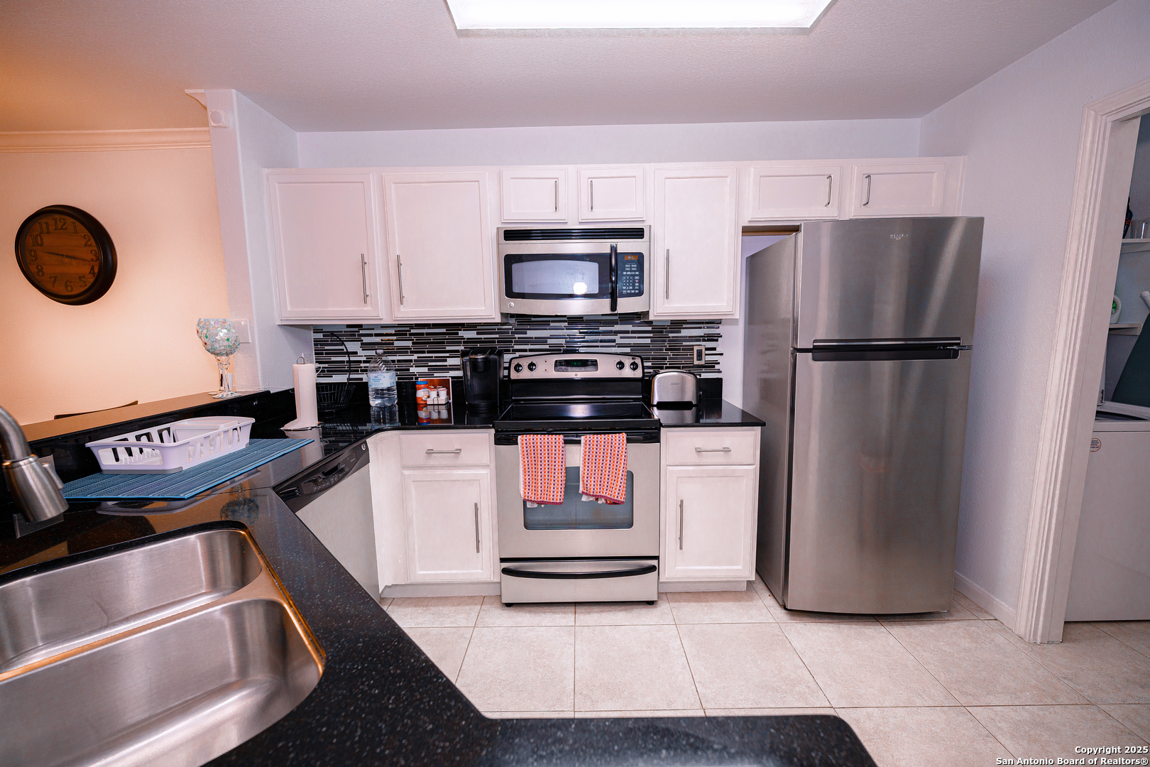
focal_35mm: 14
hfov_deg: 104.3
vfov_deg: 81.2
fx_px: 447
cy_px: 384
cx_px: 575
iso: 200
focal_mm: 14
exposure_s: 1/100
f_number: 4
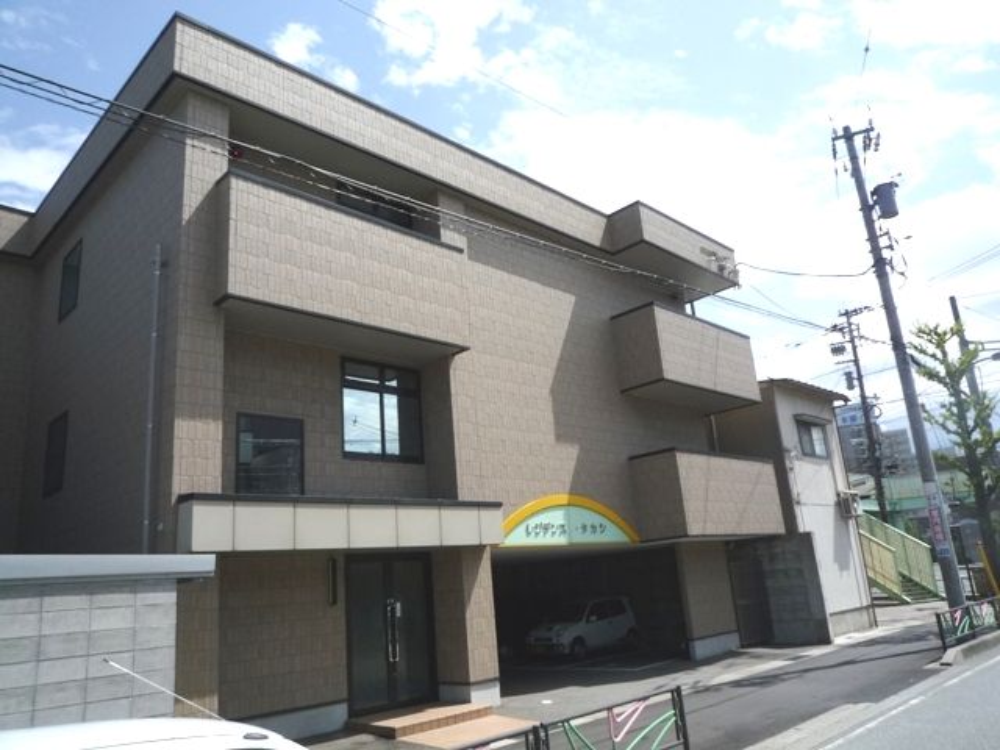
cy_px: 375
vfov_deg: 54.9
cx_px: 500
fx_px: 722
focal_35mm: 25
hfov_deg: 69.4
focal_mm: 4.4
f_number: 5
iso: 100
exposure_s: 1/800
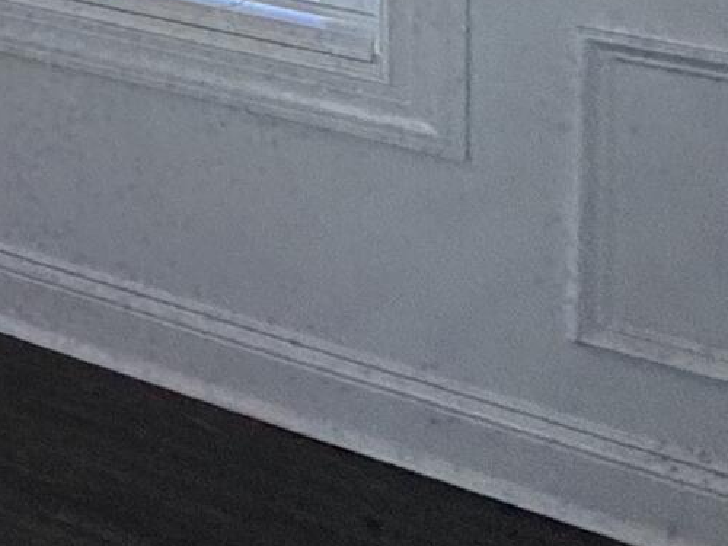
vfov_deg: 14.4
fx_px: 1767
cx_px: -1107
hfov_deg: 14.0
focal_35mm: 84
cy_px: -571
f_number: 2.2
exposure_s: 1/120
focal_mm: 2.22
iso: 40
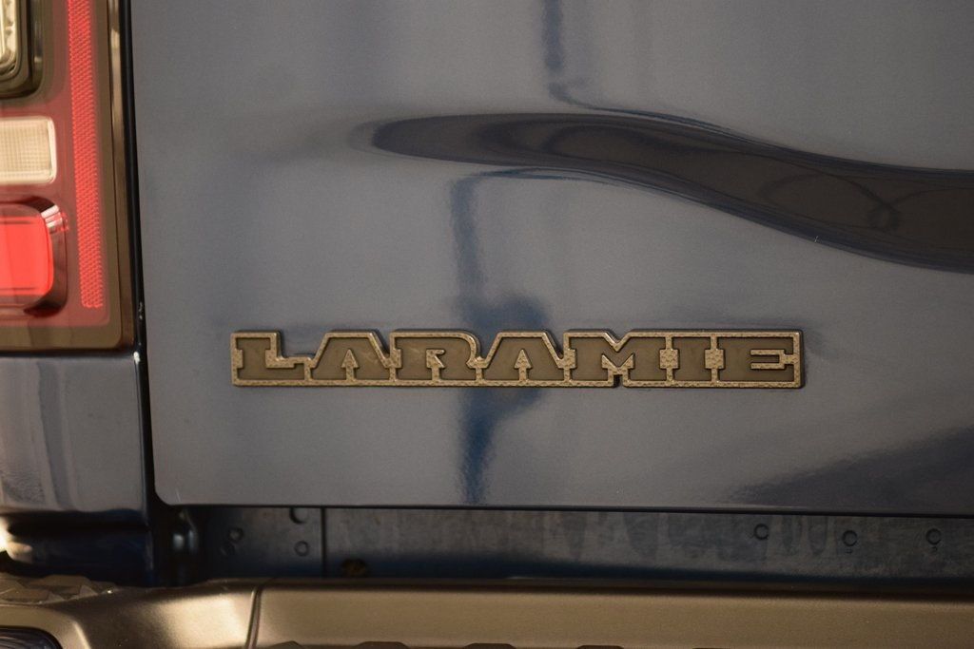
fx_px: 2841
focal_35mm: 105
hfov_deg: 19.5
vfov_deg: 13.0
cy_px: 324
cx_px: 487
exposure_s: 1/30
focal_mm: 70
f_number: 3.2
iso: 1600
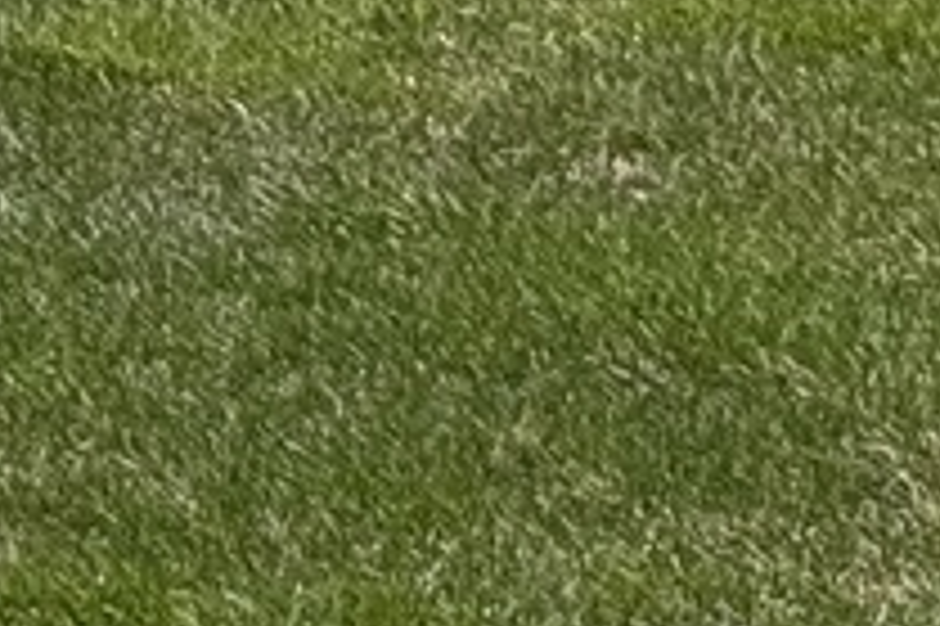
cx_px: -2145
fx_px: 8975
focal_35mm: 344
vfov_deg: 3.8
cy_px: -1648
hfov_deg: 5.5
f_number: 1.78
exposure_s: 1/5587
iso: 80
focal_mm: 6.76
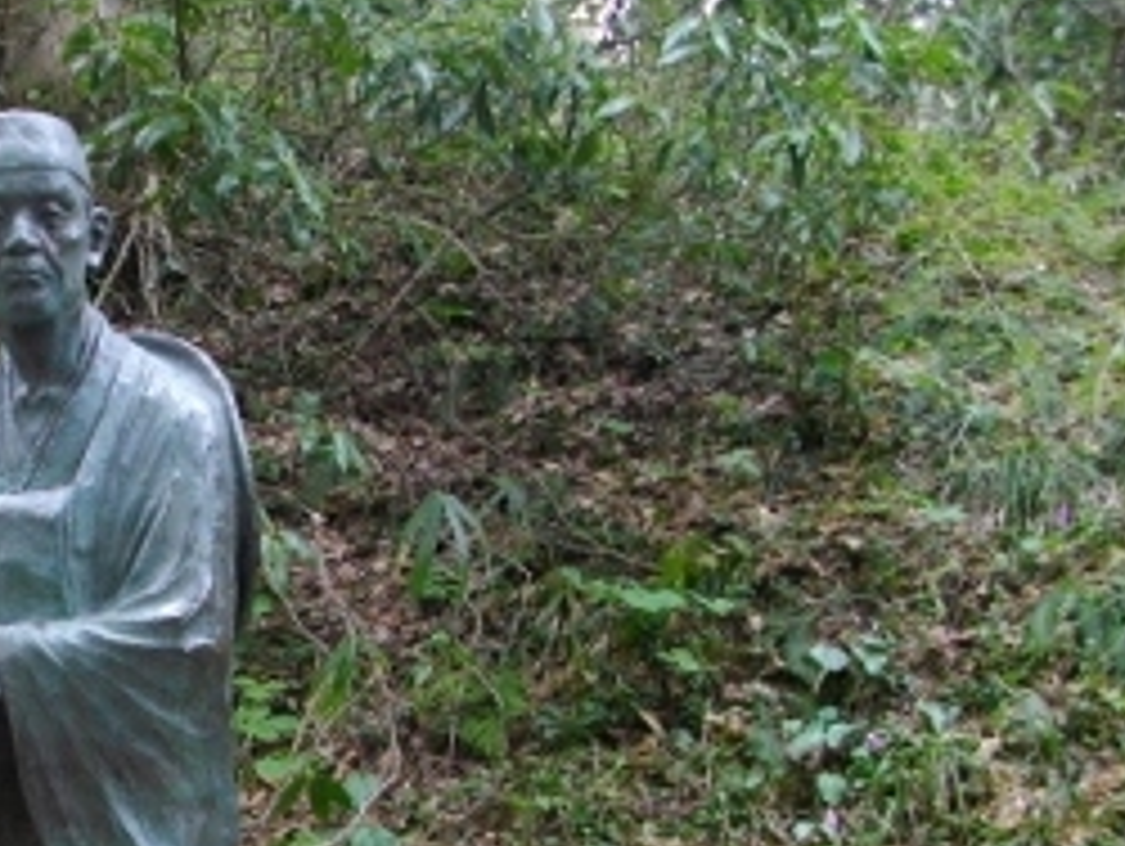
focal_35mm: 64
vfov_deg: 22.7
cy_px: 655
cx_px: 99
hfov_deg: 29.0
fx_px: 2082
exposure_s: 1/100
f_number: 2.9
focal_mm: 5.7
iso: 327
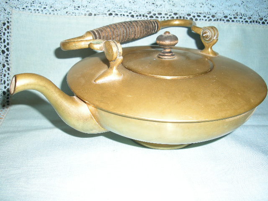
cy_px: 100
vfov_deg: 38.7
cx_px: 134
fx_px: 286
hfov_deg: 50.1
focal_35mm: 37
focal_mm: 7.9
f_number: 8
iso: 101
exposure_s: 1/60
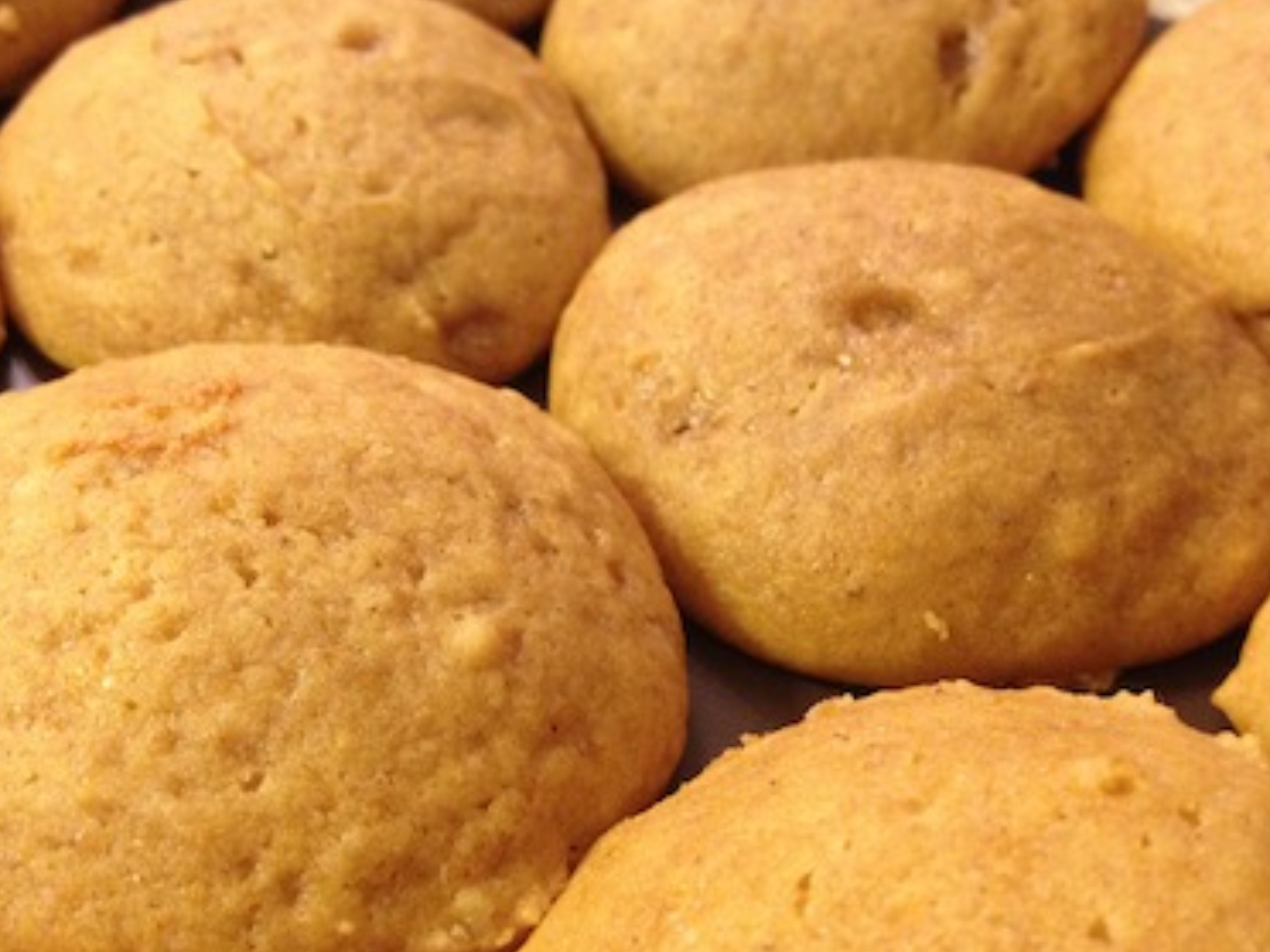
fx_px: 1724
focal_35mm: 47
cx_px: 591
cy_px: 561
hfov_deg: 40.4
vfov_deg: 30.8
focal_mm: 4.28
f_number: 2.4
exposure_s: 1/20
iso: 320
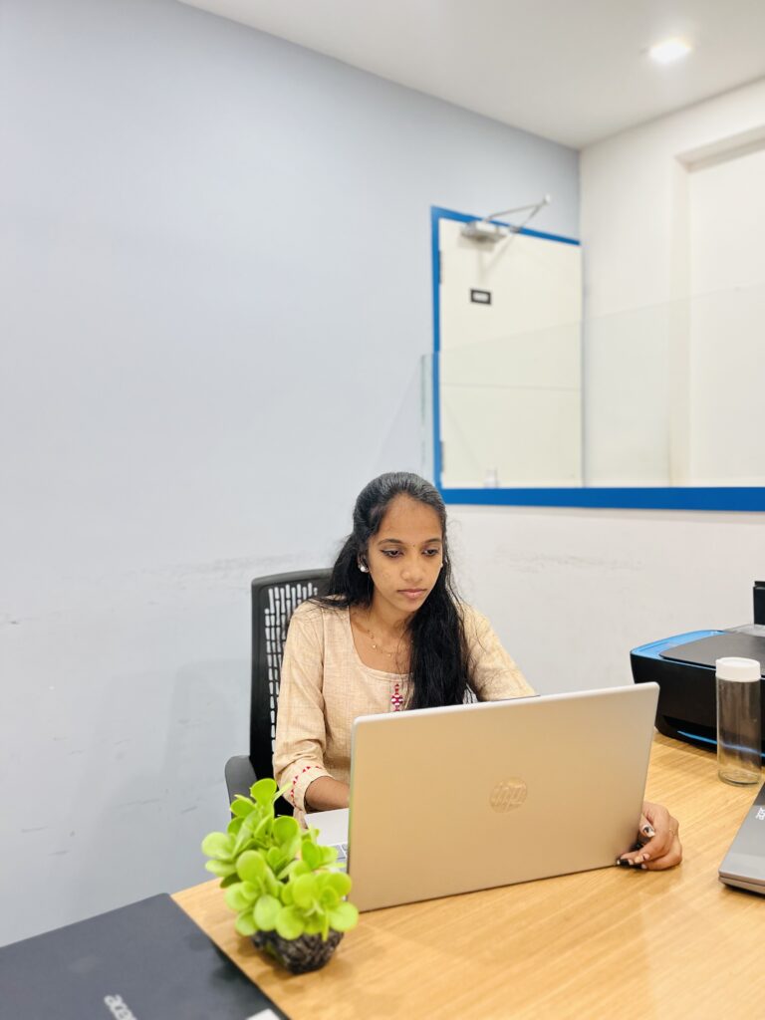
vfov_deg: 67.3
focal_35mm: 26
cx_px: 382
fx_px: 766
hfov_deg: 53.1
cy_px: 510
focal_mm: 5.1
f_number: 1.6
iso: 200
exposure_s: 1/50
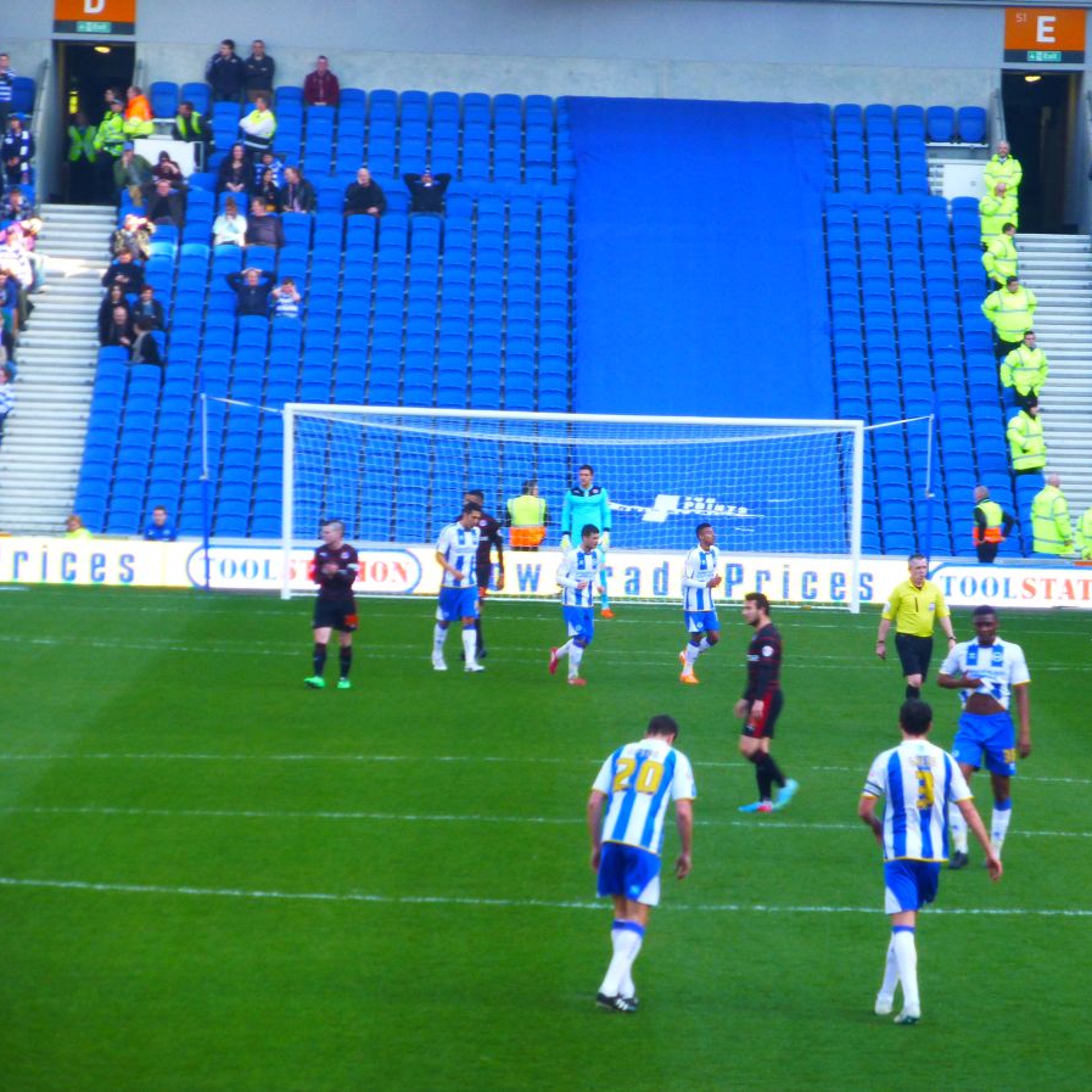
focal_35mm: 273
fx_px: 9743
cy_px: 545
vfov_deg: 6.4
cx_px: 723
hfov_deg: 6.4
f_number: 5.6
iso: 200
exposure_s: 1/80
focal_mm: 41.3
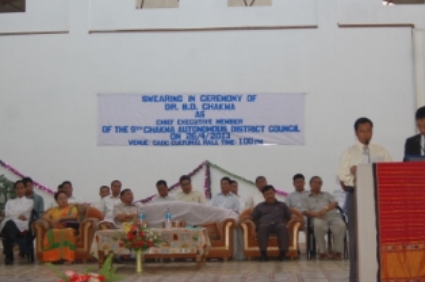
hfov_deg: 33.3
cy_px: 167
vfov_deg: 22.5
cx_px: 267
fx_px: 707
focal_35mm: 60
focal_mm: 28
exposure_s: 1/60
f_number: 3.3
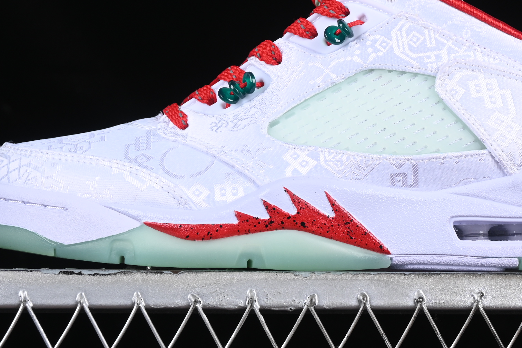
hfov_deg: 14.8
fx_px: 2001
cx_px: 328
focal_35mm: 138
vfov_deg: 9.9
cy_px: 80
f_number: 8
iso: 160
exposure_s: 1/80
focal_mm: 50
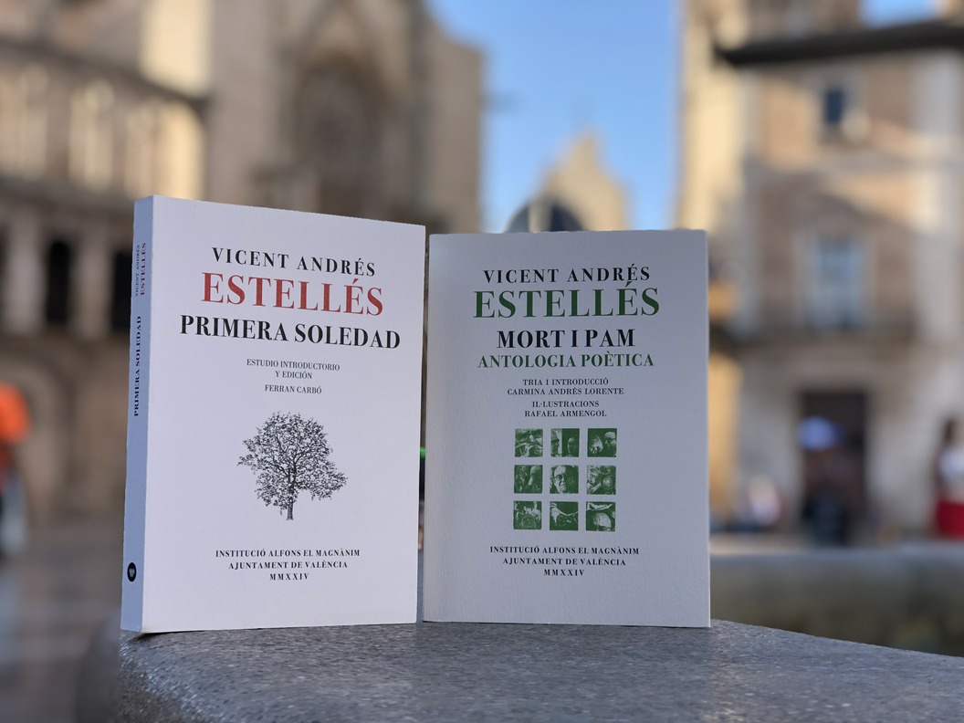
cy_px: 362
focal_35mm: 57
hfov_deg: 33.8
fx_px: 1587
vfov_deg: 25.7
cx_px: 482
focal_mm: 6.6
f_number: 2.8
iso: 20
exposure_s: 1/234
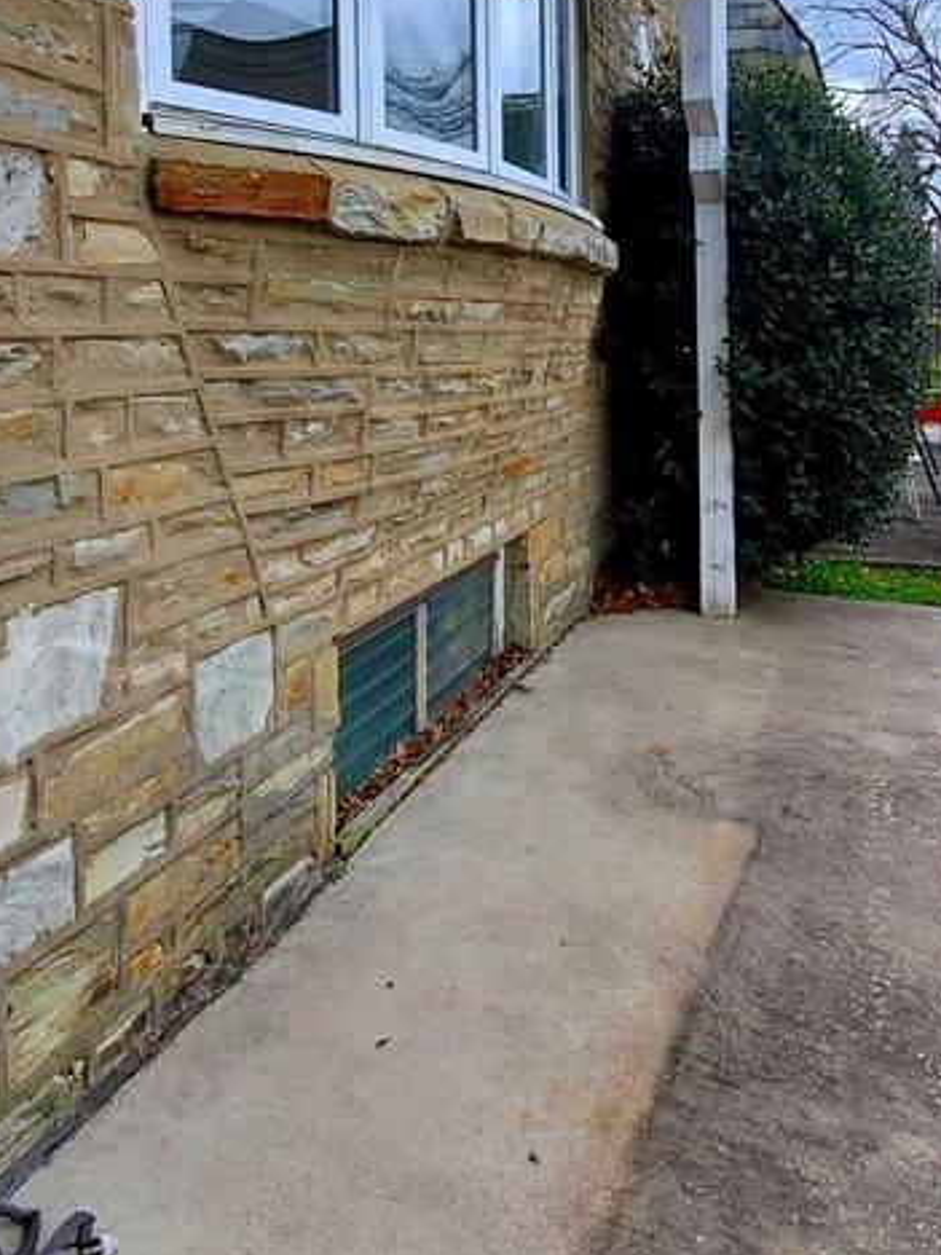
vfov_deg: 57.0
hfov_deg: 46.7
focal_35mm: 30
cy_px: 314
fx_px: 1087
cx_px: 517
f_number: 2.2
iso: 50
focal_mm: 1.8
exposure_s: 1/603
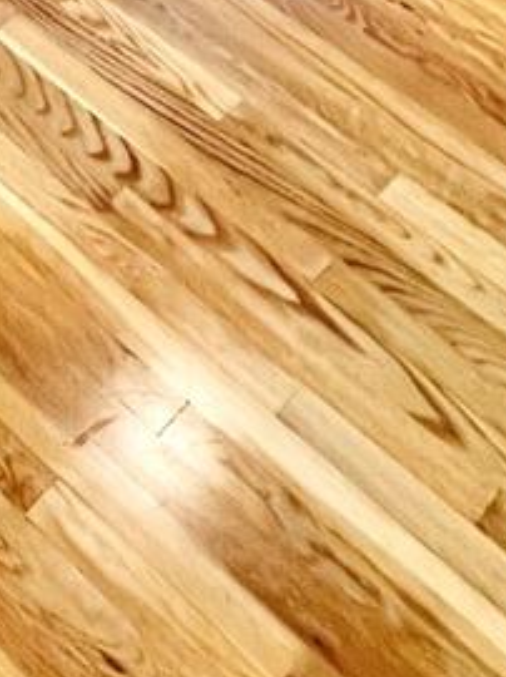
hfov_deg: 17.7
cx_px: -258
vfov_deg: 22.2
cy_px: -316
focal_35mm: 74
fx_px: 1445
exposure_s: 1/120
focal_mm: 1.57
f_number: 1.8
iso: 200
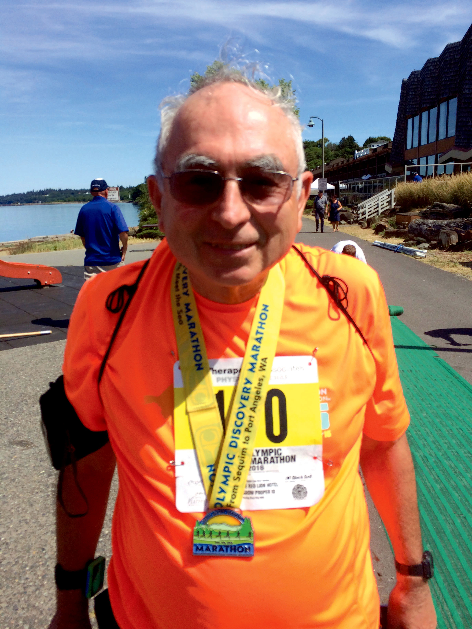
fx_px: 527
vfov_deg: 61.7
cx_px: 236
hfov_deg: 48.2
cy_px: 314
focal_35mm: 29
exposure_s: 1/2564
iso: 32
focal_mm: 4.15
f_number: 2.2
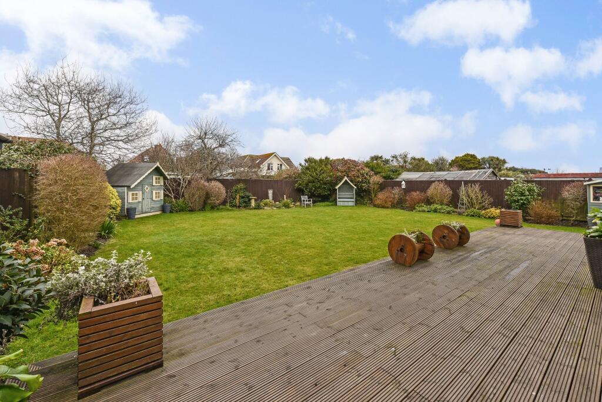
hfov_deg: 104.2
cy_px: 201
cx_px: 301
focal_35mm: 14
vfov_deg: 81.3
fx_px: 234
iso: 320
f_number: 8
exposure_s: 1/320
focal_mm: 14
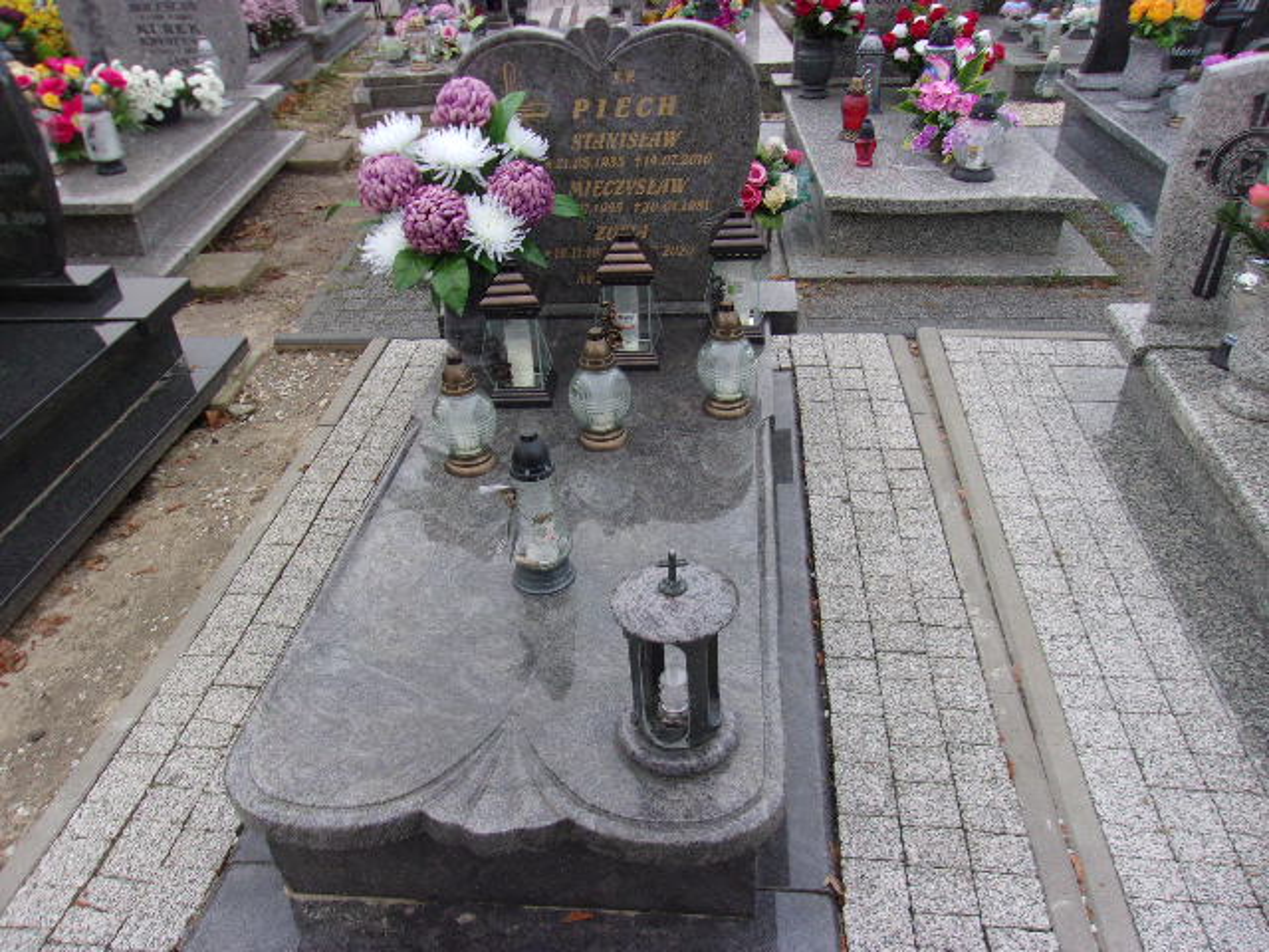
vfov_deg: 51.4
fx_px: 990
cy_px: 476
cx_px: 634
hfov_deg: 65.3
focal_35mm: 27
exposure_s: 1/52
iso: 80
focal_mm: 4.9
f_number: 3
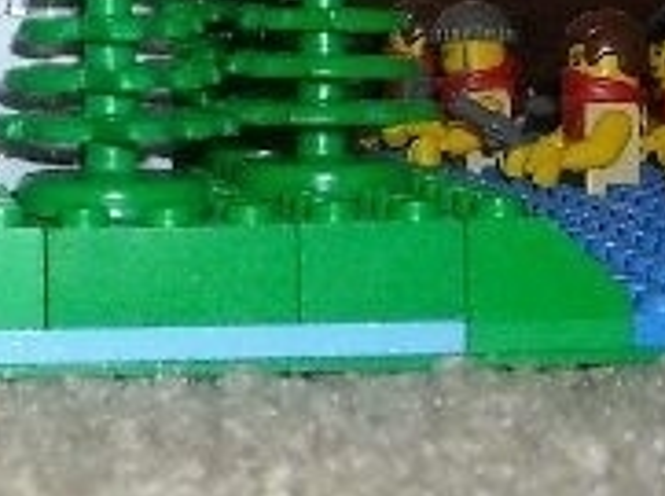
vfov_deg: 9.5
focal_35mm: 155
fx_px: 2972
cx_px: -345
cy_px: 18
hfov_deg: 12.1
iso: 200
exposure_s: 1/60
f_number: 2.8
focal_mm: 5.7
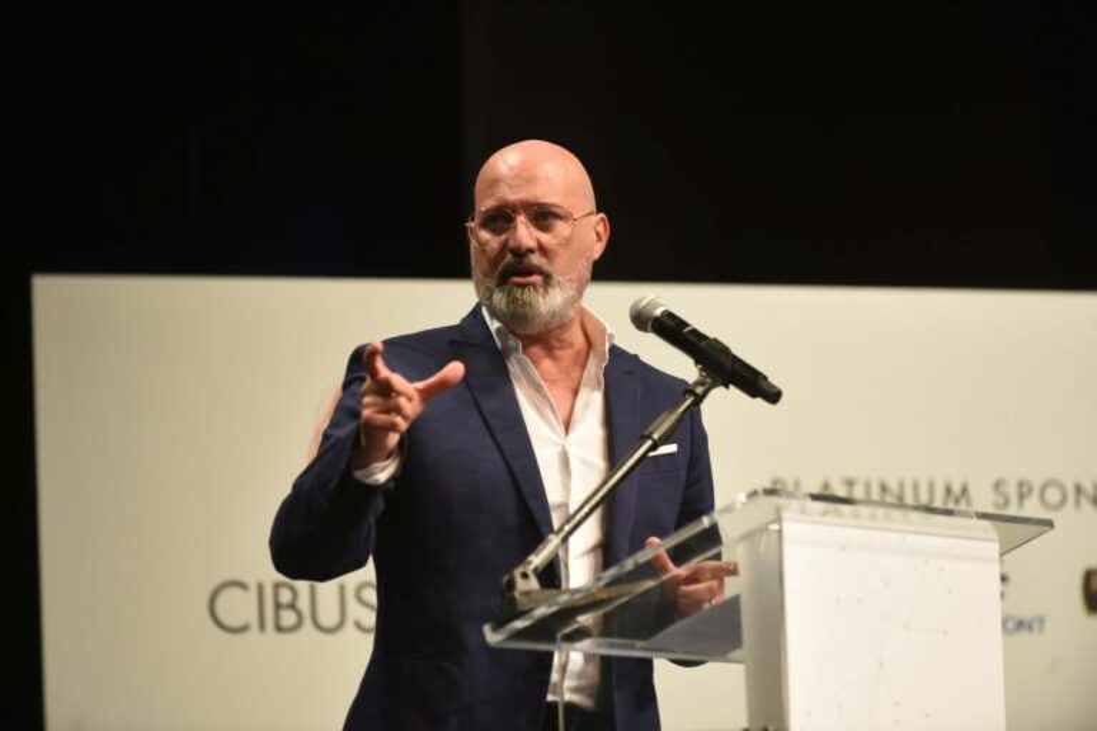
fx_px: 6094
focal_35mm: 200
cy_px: 366
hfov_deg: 10.3
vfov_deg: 6.9
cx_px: 548
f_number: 5
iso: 1600
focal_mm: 200
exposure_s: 1/160
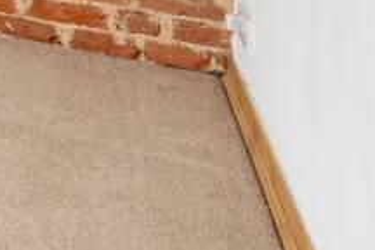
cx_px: -398
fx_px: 816
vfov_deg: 13.7
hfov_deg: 17.5
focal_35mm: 78
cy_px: -310
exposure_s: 1/30
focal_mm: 16.5
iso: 320
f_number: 8
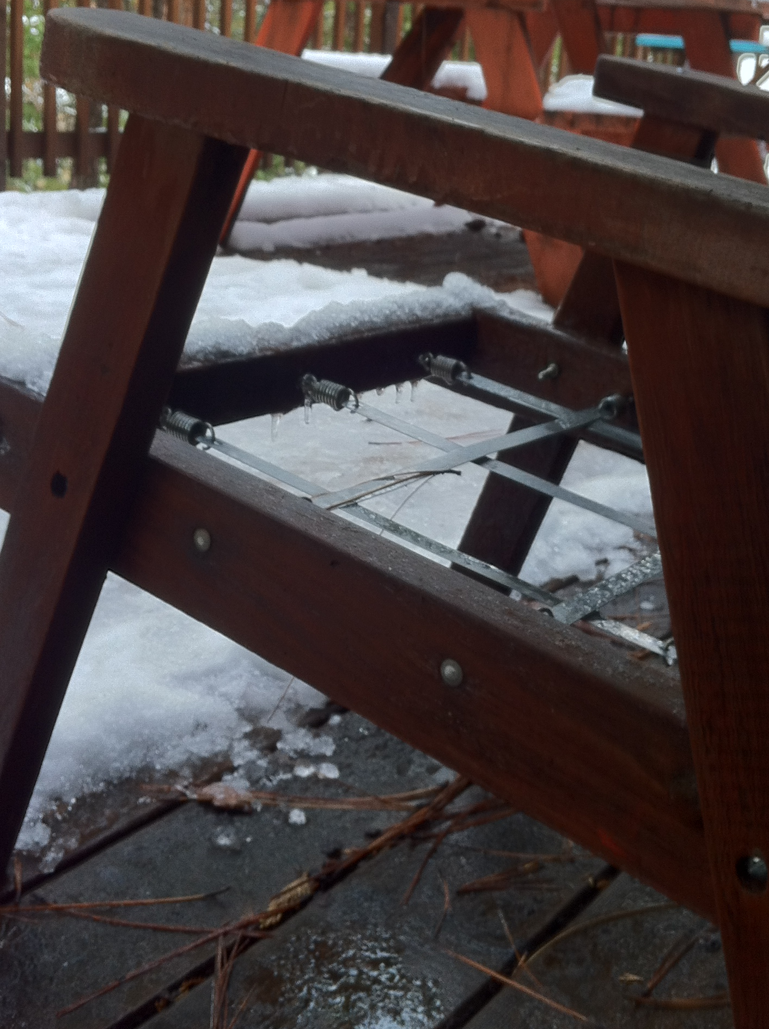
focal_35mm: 48
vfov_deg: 39.4
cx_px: 405
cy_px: 382
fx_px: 1425
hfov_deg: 30.2
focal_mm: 3.85
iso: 80
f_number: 2.8
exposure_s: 1/40
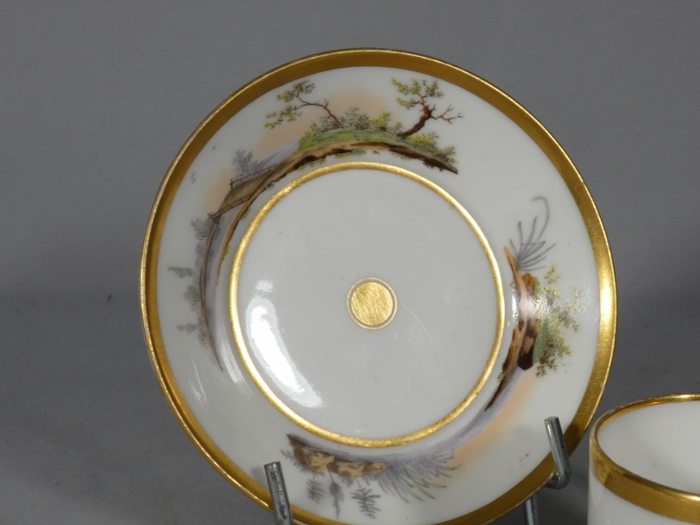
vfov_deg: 26.0
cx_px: 431
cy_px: 340
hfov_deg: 34.2
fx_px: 1133
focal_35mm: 56
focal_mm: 7.8
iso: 200
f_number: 3.7
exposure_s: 1/125
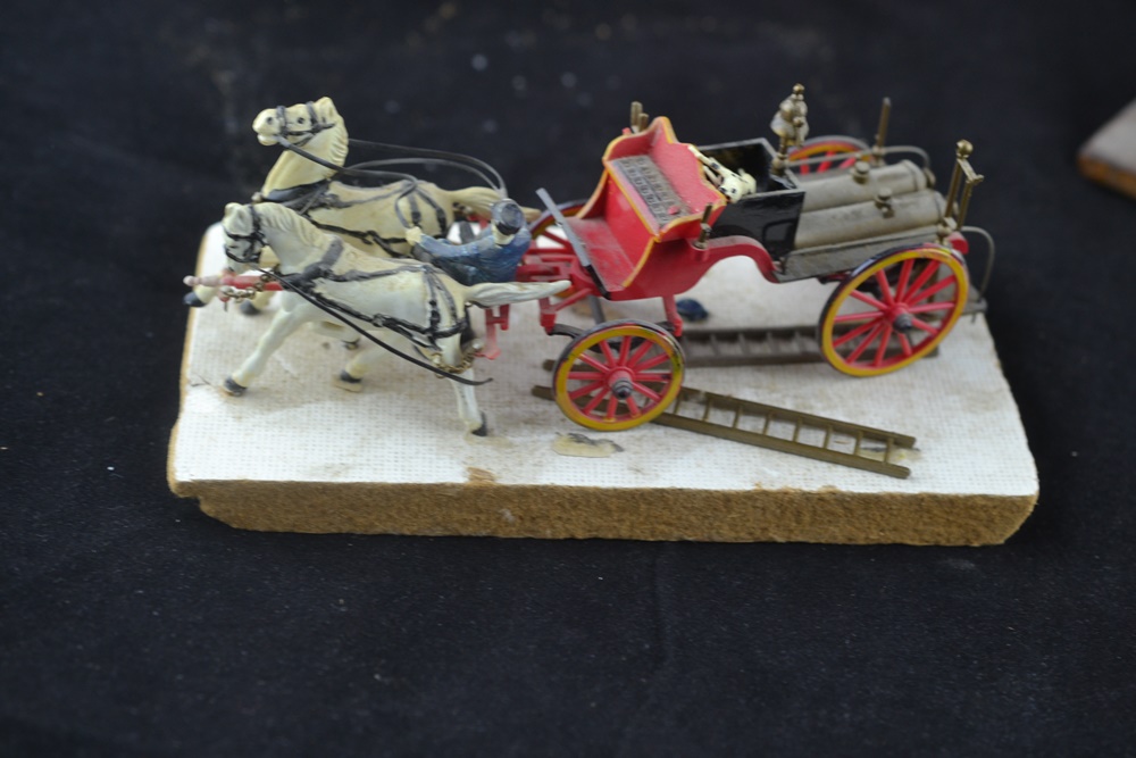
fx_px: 1893
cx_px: 568
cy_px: 379
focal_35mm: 60
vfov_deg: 22.6
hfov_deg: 33.4
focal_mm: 40
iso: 400
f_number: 4
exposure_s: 1/60
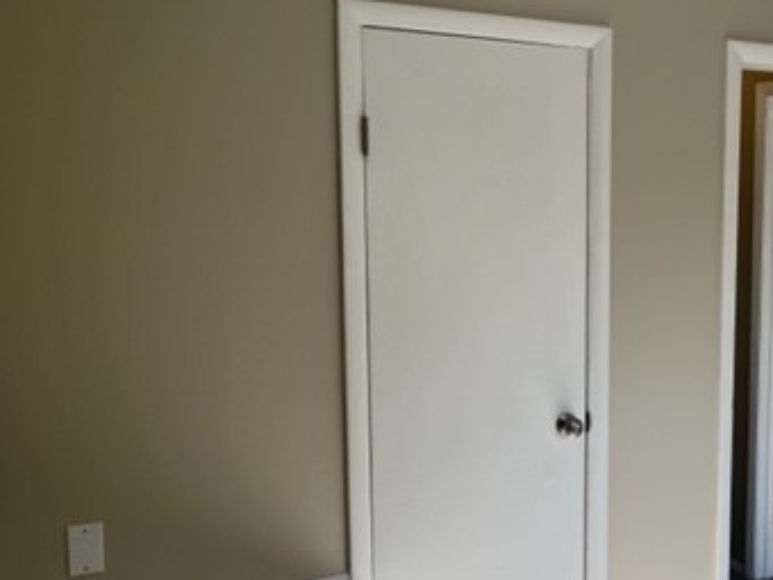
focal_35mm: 49
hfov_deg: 36.8
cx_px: 673
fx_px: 1094
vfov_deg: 29.6
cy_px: 332
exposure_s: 1/304
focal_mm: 5.1
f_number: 1.6
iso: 50
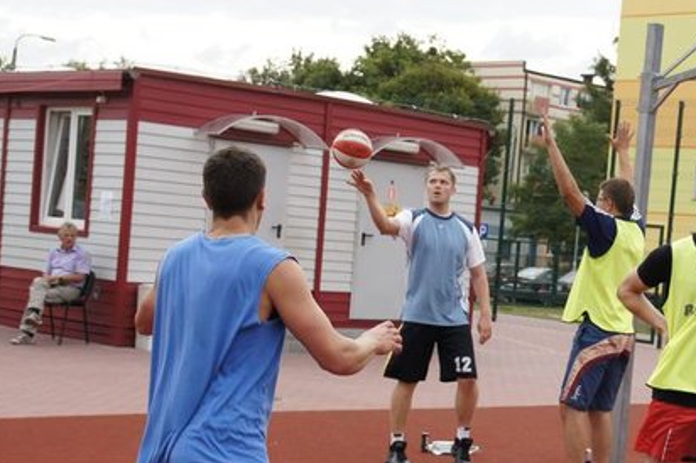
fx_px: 1372
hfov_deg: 28.1
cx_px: 510
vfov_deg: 19.1
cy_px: 289
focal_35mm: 71
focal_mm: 30
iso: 400
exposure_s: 1/800
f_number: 5.6
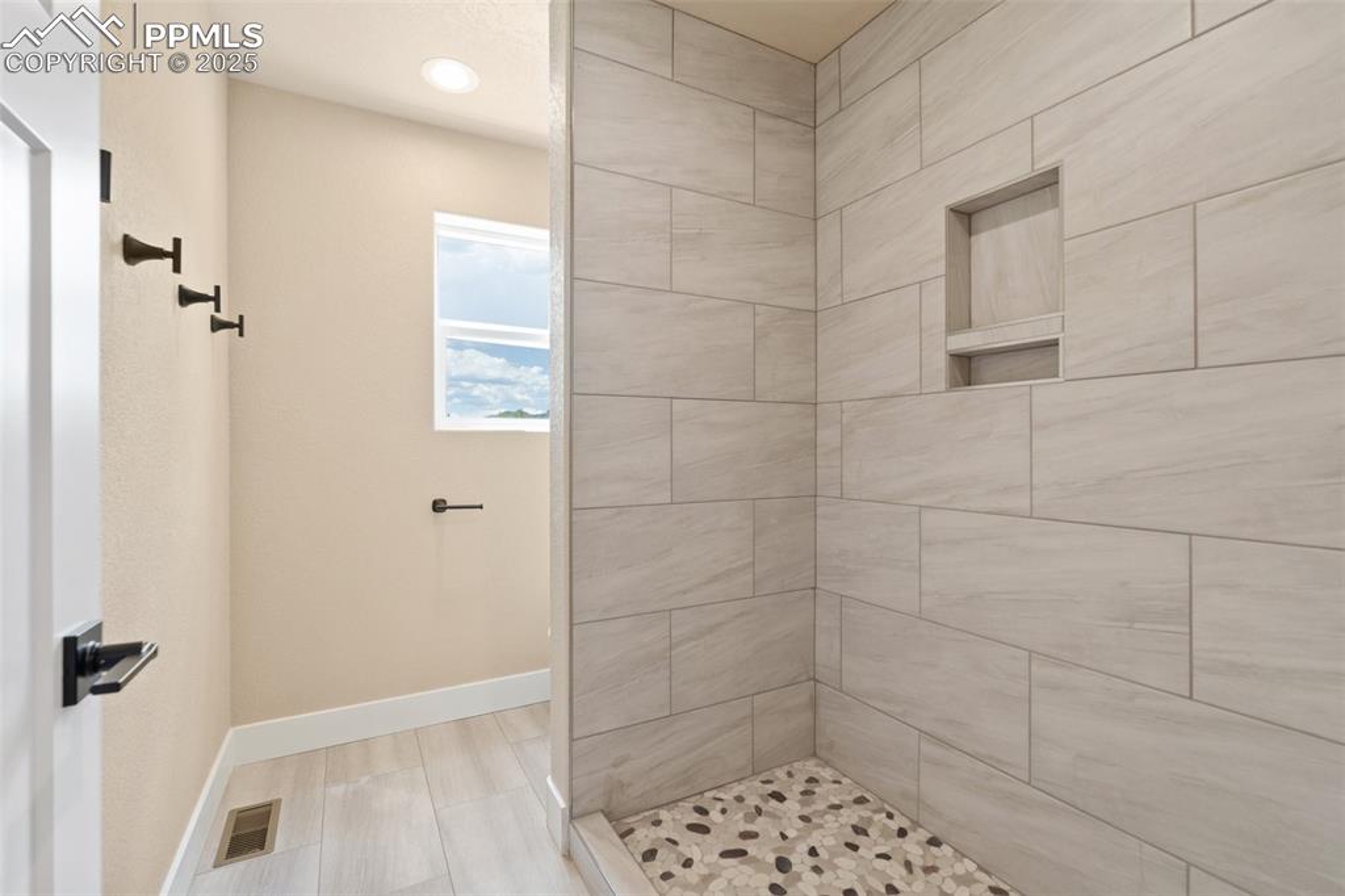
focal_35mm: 16
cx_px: 672
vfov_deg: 73.7
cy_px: 448
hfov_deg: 96.8
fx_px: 598
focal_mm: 16
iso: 160
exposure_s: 1/2.5
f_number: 8
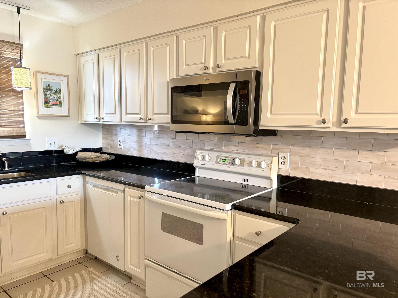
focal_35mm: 26
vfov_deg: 53.1
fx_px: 299
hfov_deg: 67.3
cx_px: 199
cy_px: 149
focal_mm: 5.96
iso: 320
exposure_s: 1/60
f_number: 1.6
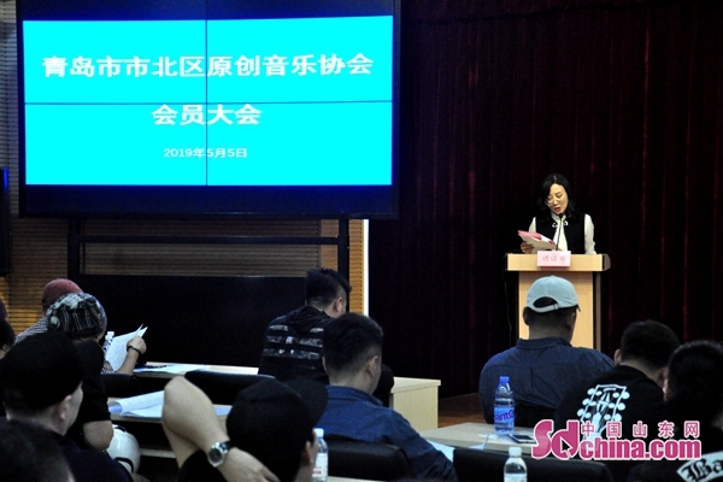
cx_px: 362
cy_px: 241
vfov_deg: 15.7
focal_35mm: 87
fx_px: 1747
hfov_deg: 23.4
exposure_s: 1/100
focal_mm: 58
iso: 3200
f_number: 5
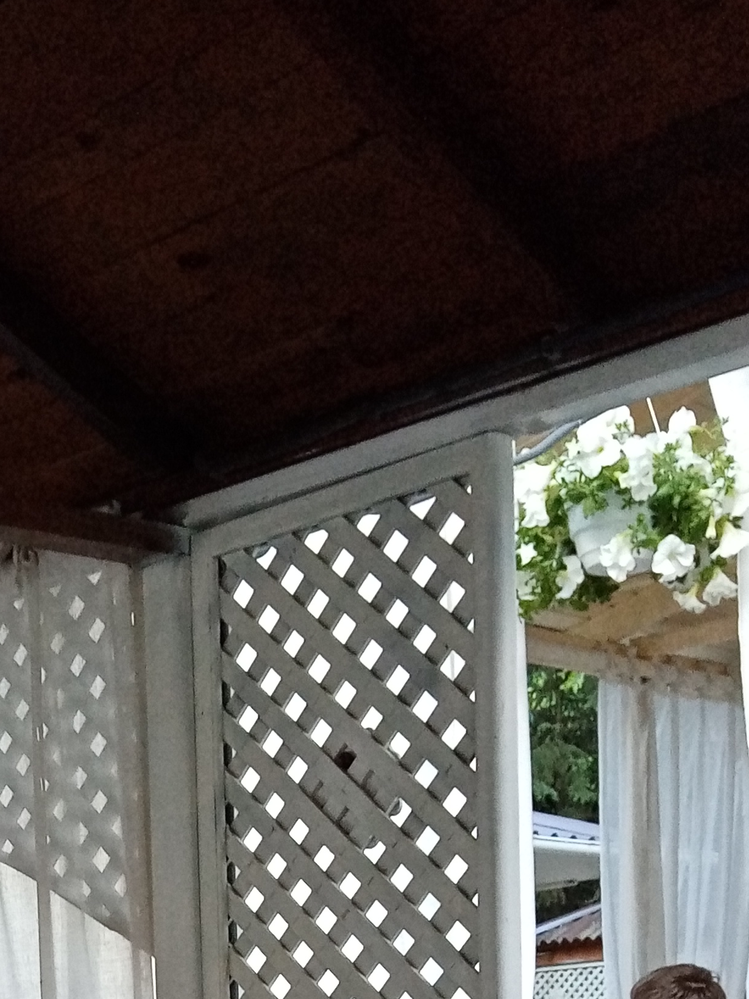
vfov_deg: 25.7
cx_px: -110
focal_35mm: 66
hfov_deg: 21.0
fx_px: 1904
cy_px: 1263
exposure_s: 1/33.3
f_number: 1.8
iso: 378
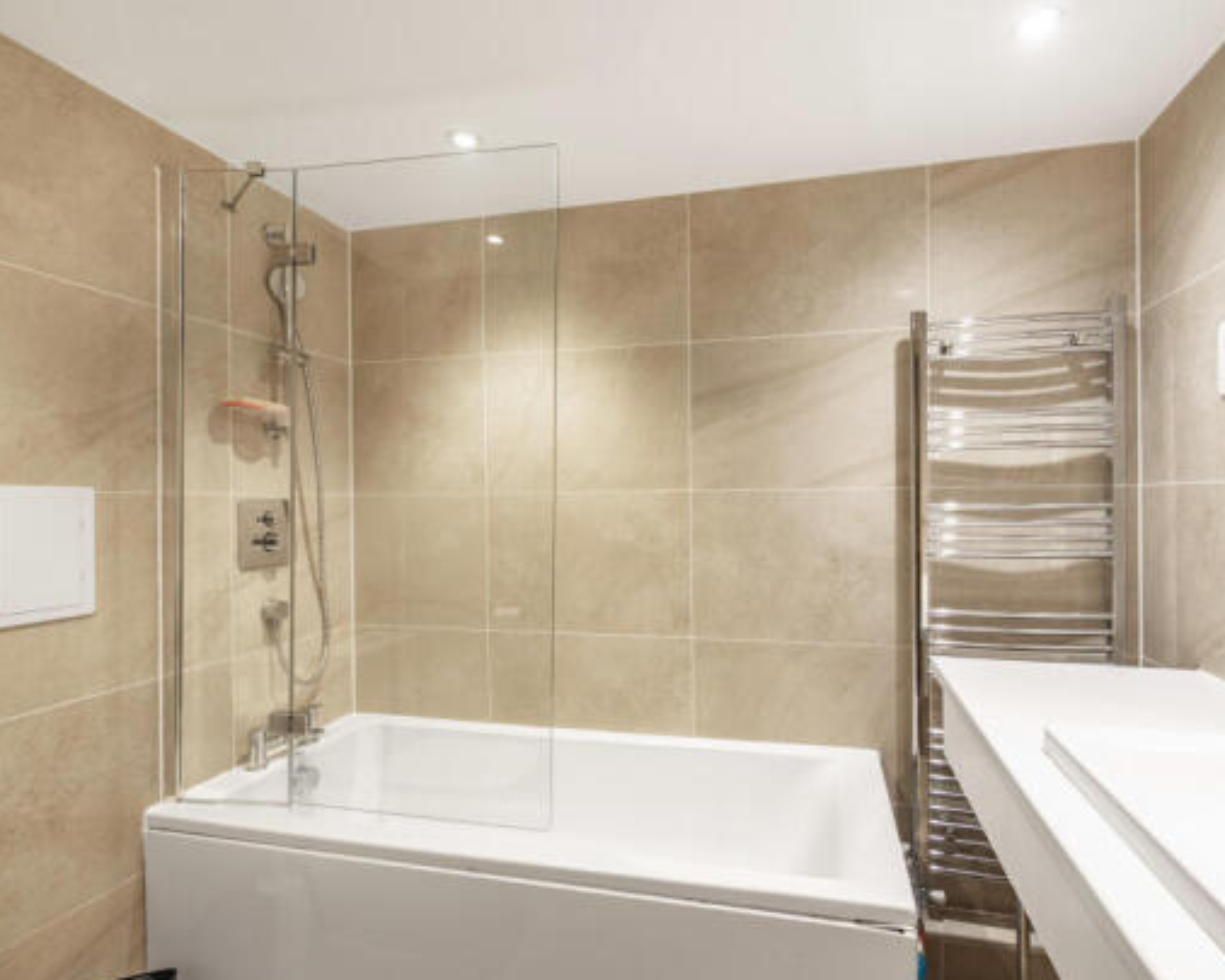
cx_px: 672
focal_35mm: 17
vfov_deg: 77.0
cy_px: 509
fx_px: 616
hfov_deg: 89.4
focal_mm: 14
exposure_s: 1/6
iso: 125
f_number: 8
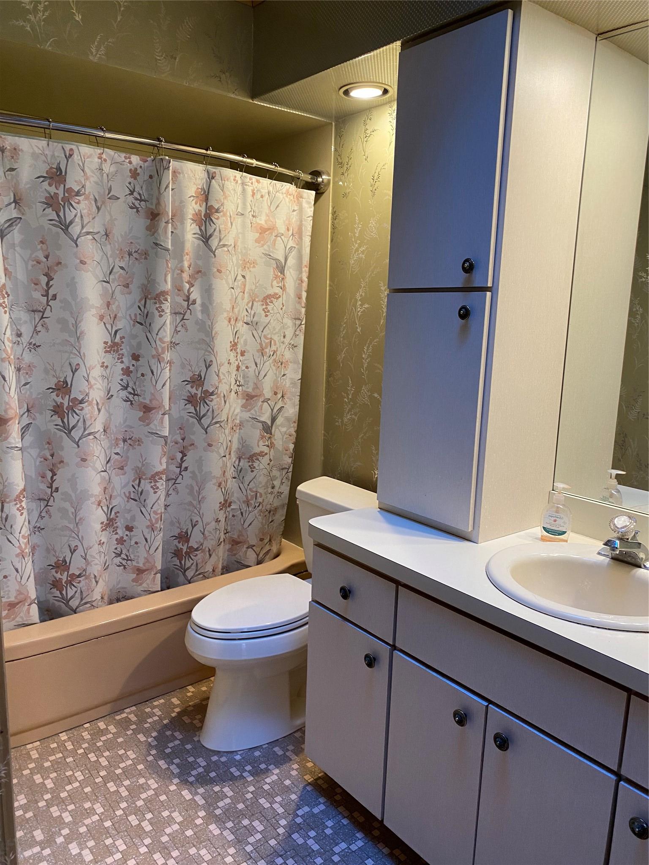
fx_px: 650
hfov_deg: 53.1
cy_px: 432
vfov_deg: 67.3
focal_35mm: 26
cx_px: 324
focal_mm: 4.25
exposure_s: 1/60
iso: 80
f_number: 1.8
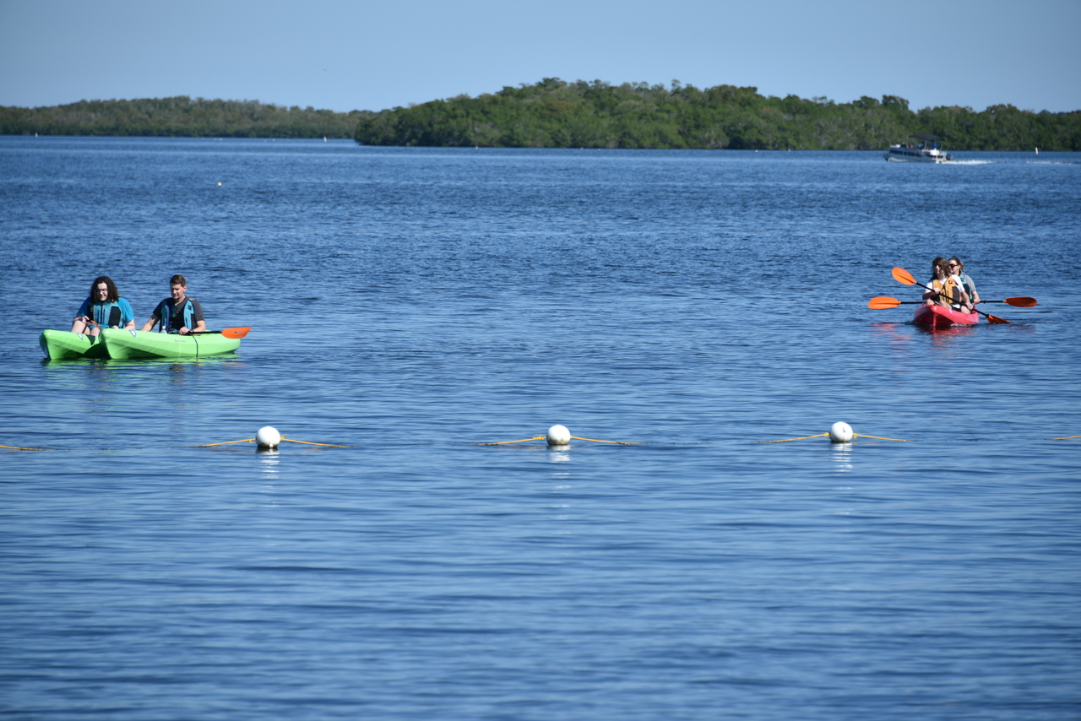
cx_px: 540
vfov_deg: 6.0
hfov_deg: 8.9
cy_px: 360
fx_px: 6908
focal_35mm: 230
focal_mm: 230
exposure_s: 1/500
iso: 100
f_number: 7.1
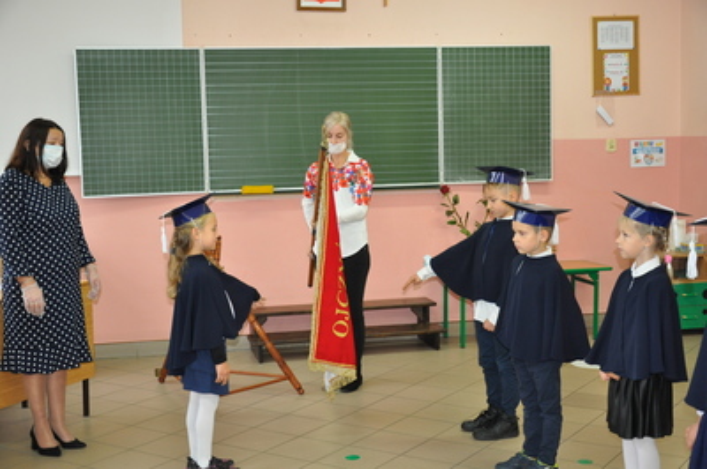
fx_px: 1000
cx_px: 354
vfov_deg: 26.4
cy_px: 234
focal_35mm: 51
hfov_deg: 39.0
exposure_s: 1/80
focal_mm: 34
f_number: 4.2
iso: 800
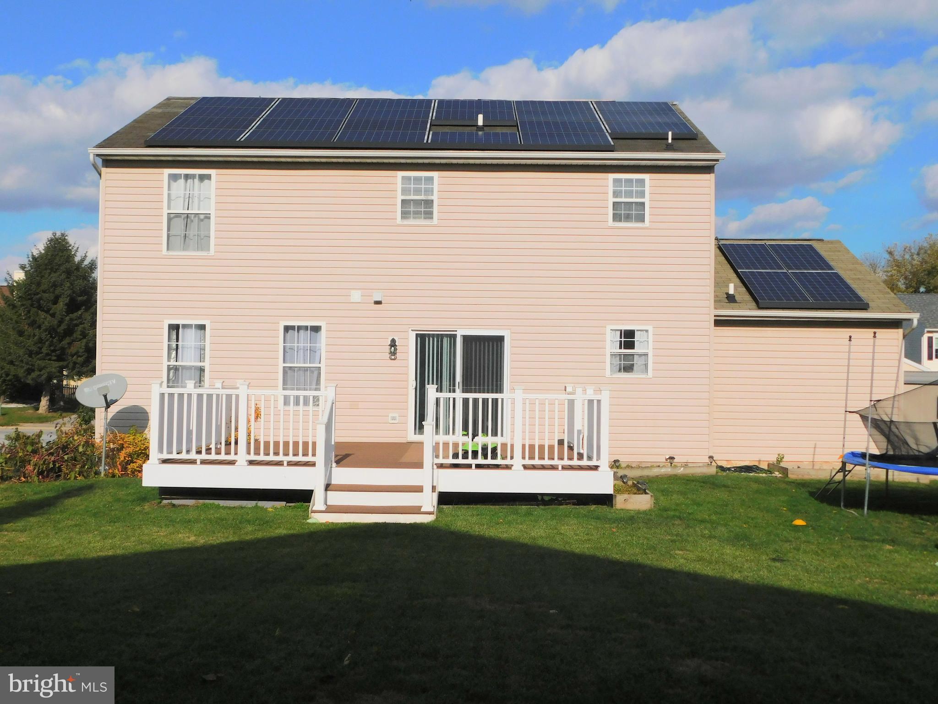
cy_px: 352
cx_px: 469
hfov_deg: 51.4
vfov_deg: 39.7
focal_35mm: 36
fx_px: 976
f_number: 7
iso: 125
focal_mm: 6.3
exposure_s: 1/1000
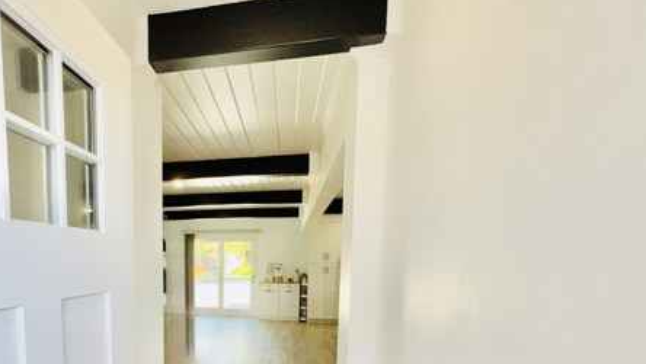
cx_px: 201
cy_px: 297
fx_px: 377
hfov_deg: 77.8
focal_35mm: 22
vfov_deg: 48.3
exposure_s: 1/120
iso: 80
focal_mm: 2.22
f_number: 2.2
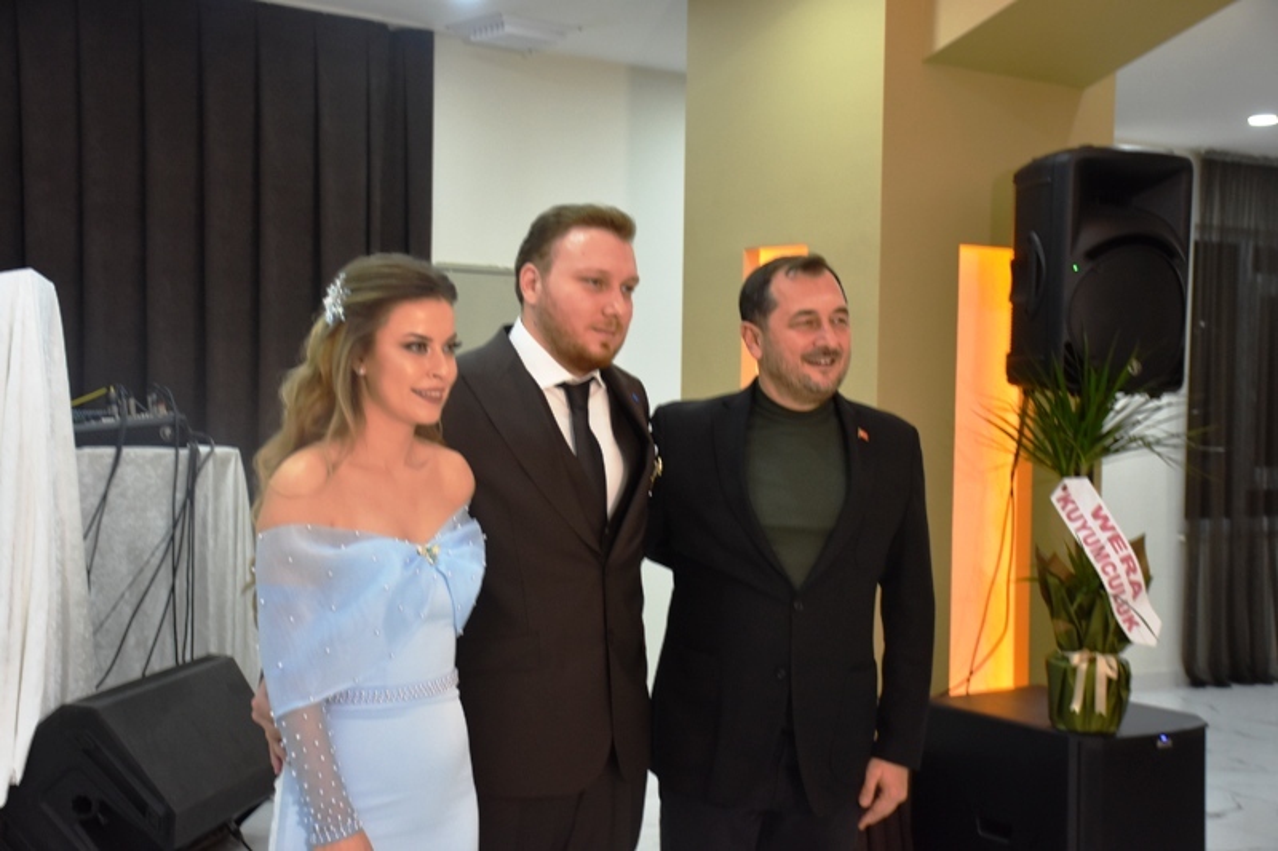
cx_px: 639
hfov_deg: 38.9
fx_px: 1810
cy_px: 426
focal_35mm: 51
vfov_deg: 26.5
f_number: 4.2
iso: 800
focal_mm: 34
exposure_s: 1/60
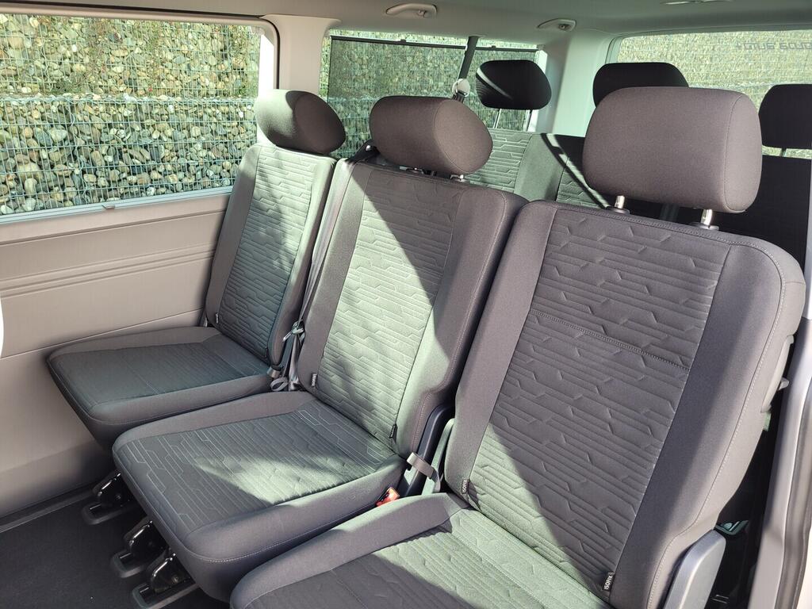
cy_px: 304
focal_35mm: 26
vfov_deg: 53.1
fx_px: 610
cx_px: 406
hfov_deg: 67.3
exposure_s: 1/100
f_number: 1.8
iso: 80
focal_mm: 5.4
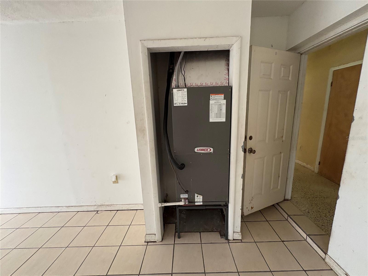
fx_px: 149
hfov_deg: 102.1
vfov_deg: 85.7
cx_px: 184
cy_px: 138
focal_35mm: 14
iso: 250
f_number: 2.2
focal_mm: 2.22
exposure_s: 1/60
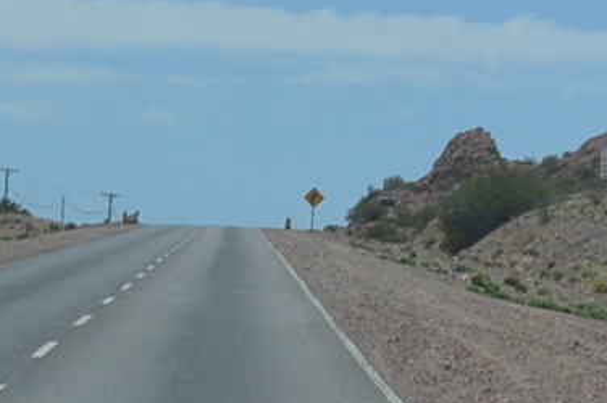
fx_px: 4852
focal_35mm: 288
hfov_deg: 7.0
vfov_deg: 4.6
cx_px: 1046
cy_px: -700
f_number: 9
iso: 100
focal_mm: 24
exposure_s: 1/320
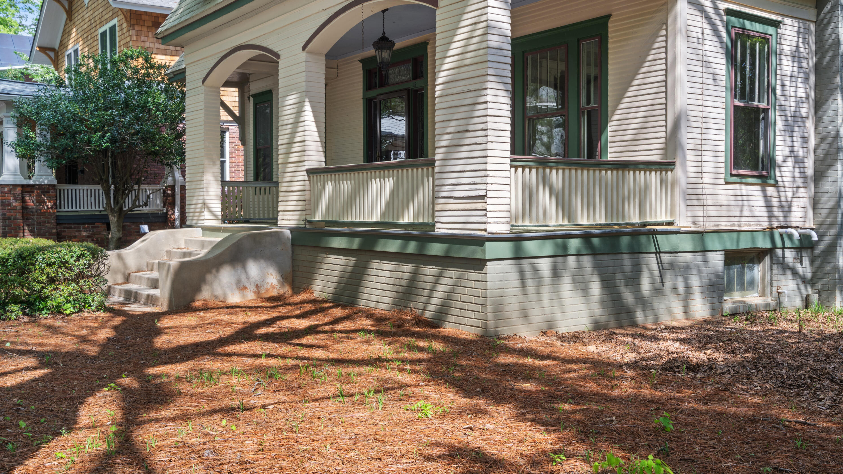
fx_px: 827
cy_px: 235
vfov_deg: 32.0
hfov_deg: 54.0
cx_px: 422
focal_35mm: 37
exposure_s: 1/60
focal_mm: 35
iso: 125
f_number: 14
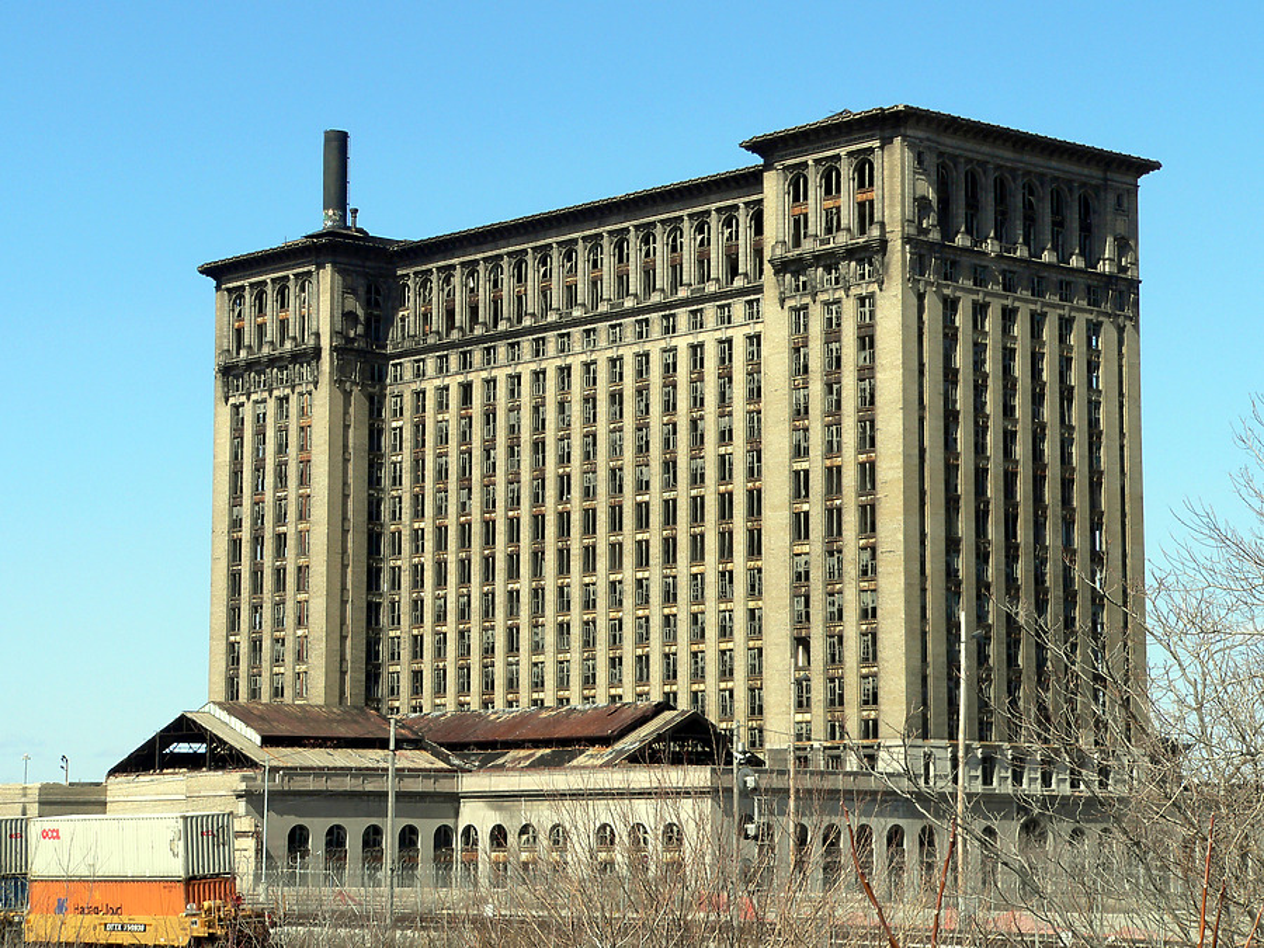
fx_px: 3067
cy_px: 474
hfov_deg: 23.3
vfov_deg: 17.6
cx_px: 632
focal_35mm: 84
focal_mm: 14.1
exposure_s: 1/500
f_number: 5.2
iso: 80
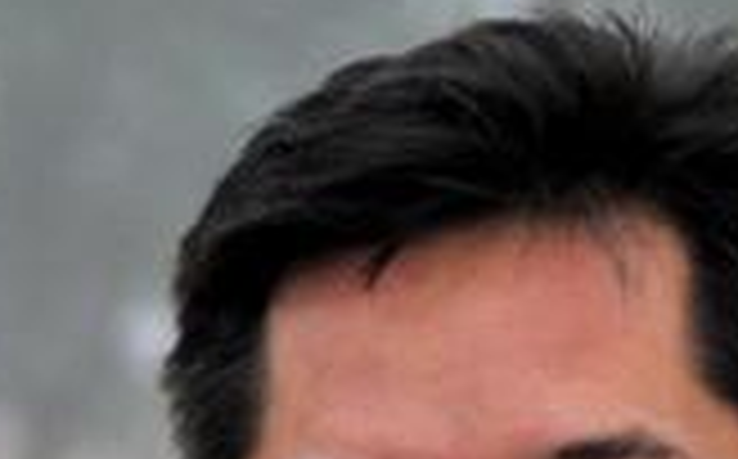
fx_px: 16811
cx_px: 513
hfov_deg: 2.5
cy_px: 749
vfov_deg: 1.6
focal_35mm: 837
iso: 200
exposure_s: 1/500
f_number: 6
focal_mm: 112
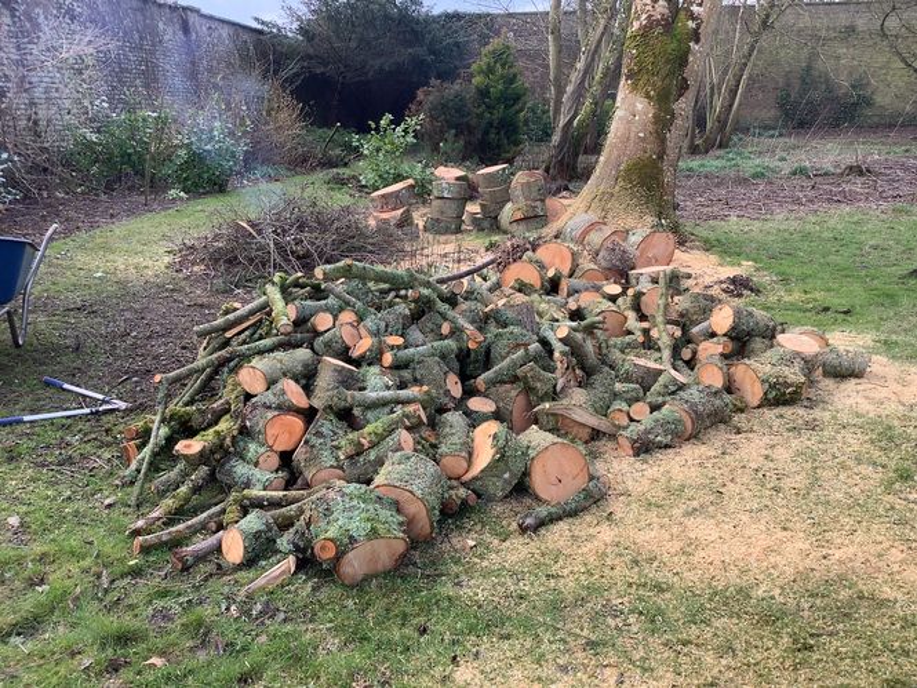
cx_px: 458
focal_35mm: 31
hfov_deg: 58.3
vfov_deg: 45.5
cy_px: 344
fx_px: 821
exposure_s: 1/140
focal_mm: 3.3
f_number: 2.4
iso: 25
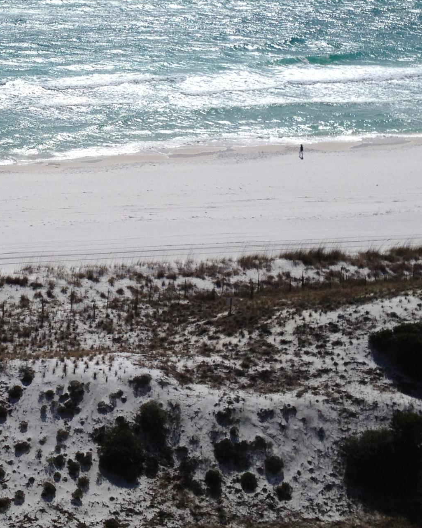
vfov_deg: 23.6
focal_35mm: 80
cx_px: 79
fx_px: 1249
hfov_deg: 19.0
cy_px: 129
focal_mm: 4.28
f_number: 2.4
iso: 50
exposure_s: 1/6944
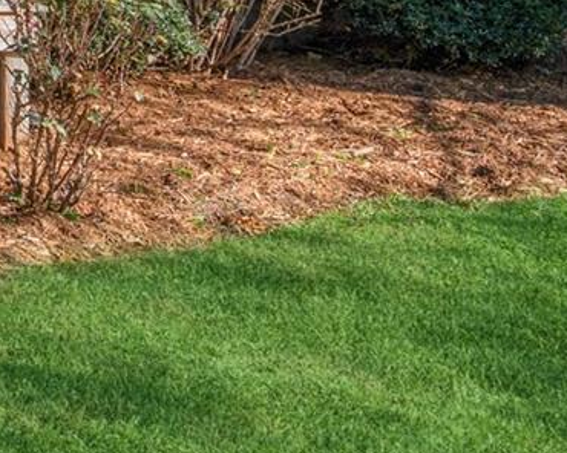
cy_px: -281
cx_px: -592
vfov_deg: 16.4
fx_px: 1393
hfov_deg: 16.7
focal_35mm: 83
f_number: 9
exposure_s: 1/200
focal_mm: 16
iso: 250
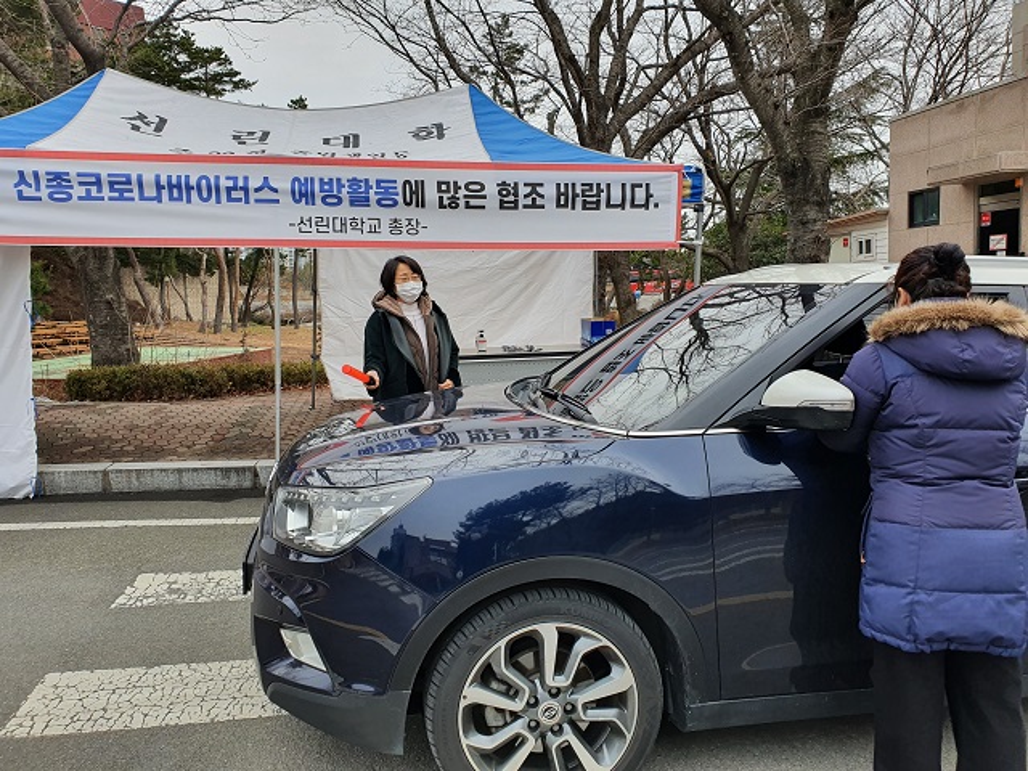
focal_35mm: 26
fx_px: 772
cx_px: 514
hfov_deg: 67.3
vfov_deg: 53.1
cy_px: 386
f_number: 2.4
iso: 50
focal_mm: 4.32
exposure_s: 1/461
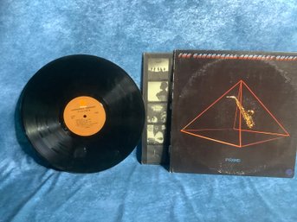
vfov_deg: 45.4
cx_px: 148
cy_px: 111
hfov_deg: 58.4
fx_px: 266
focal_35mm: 31
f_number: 2.4
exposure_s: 1/33
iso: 250
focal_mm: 3.3
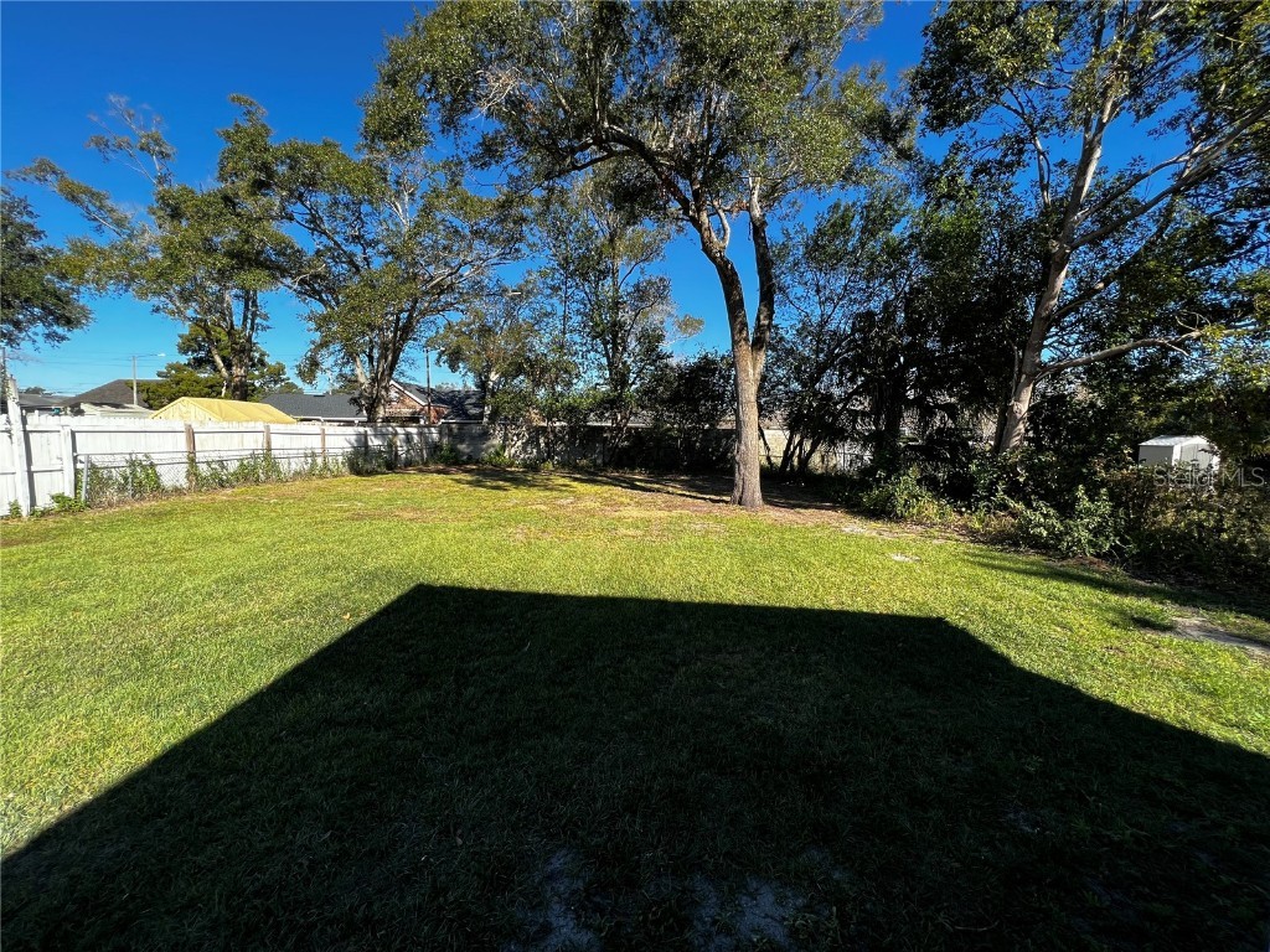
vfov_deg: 89.9
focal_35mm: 13
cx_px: 635
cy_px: 476
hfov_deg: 106.2
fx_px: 477
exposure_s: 1/779
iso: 32
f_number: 1.8
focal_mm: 1.57
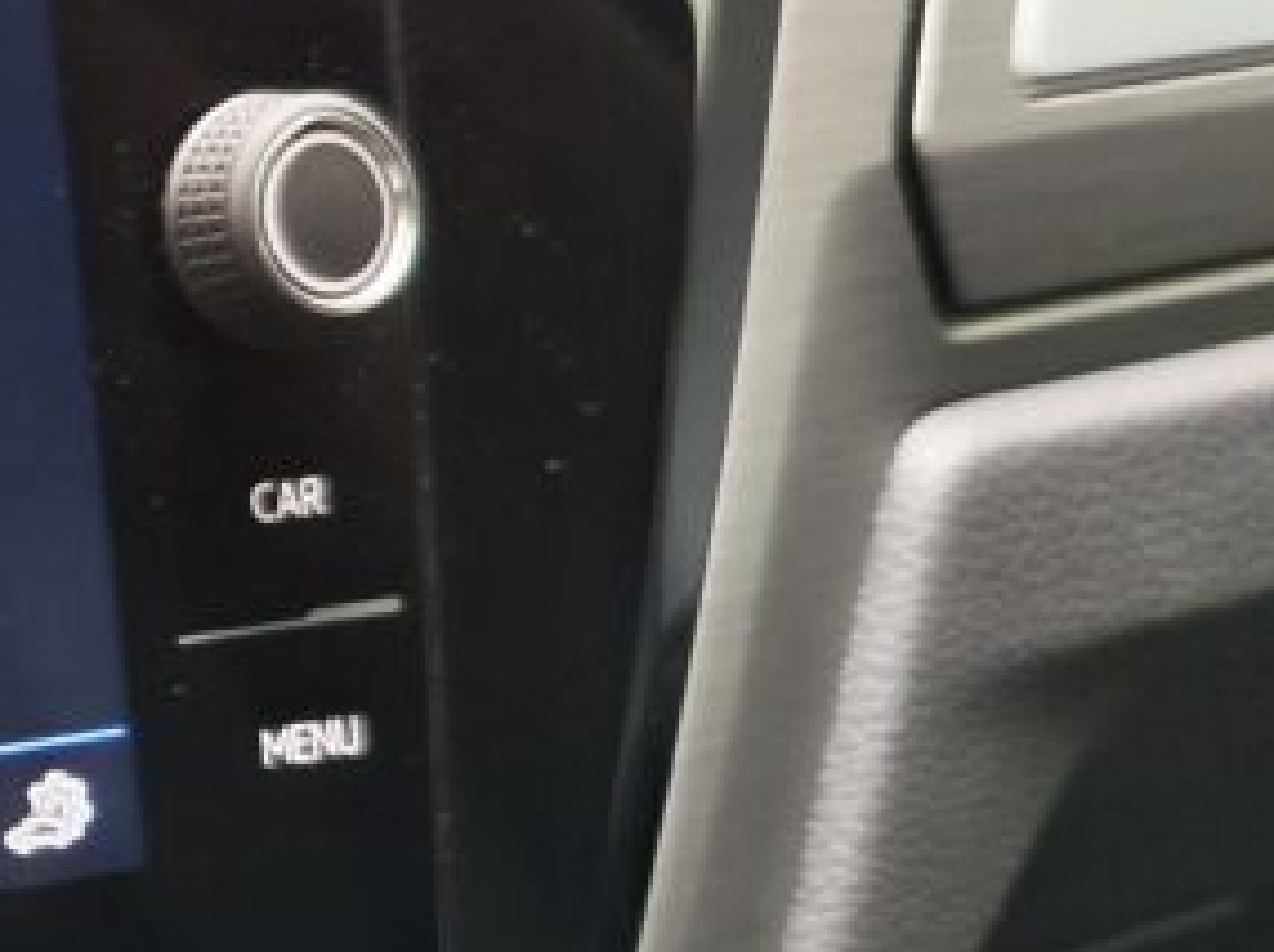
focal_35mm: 97
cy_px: 501
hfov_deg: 17.1
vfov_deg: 15.2
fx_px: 3565
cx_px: -930
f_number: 1.69
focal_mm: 7.01
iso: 344
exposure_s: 1/62.4
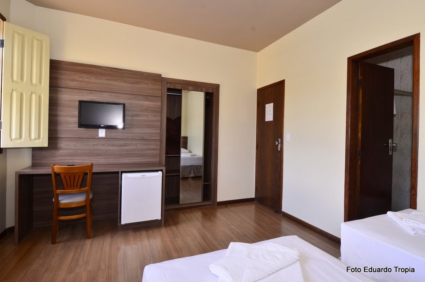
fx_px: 212
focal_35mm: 18
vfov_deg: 67.2
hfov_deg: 90.1
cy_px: 141
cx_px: 212
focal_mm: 12
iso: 100
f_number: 11
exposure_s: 1/5
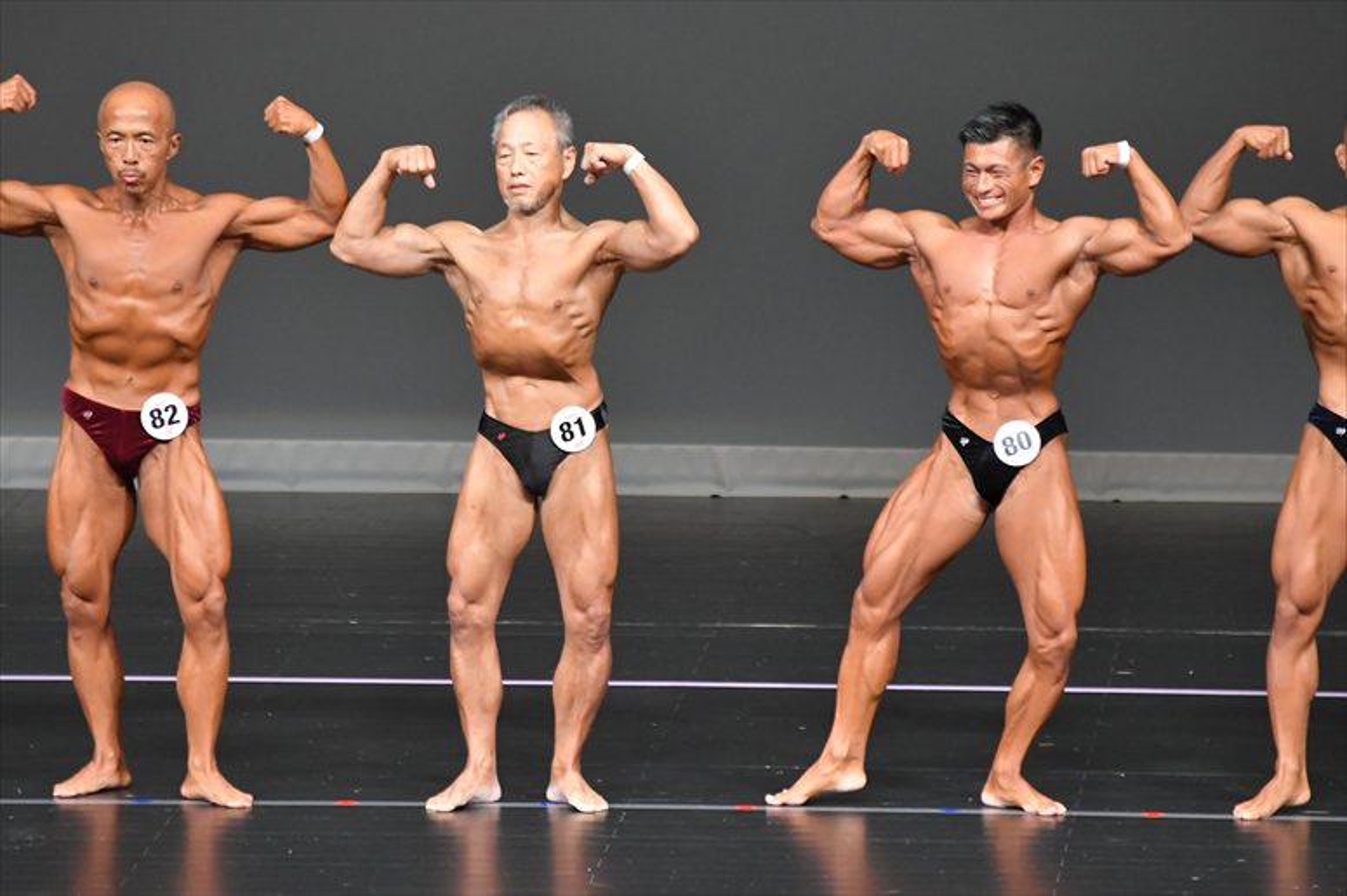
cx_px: 674
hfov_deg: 5.5
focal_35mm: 375
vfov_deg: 3.7
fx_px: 14025
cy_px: 448
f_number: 5.6
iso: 5000
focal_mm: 250
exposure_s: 1/400
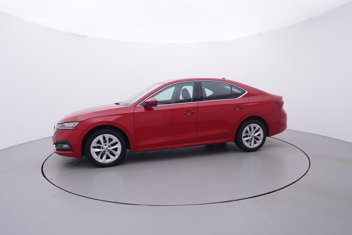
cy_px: 118
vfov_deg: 56.2
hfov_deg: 77.3
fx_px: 220
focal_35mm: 22
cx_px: 176
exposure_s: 1/80
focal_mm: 15
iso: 200
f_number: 5
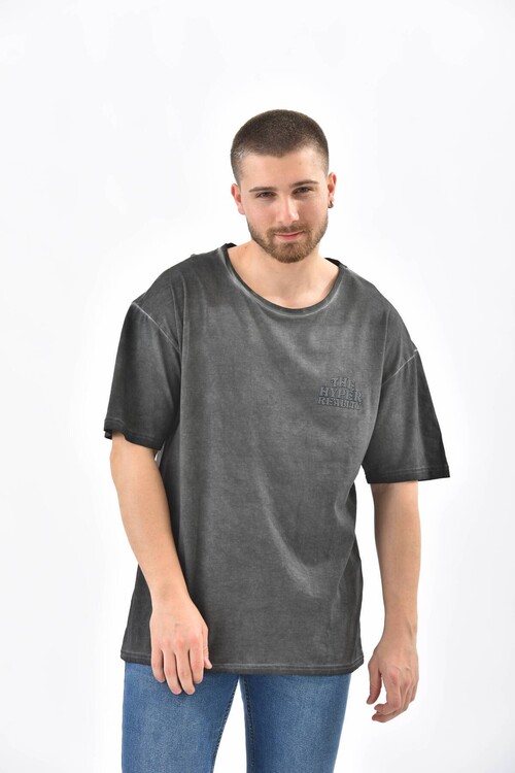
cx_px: 258
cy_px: 386
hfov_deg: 13.0
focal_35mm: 105
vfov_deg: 19.5
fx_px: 2253
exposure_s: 1/160
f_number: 7.1
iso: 100
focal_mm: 105
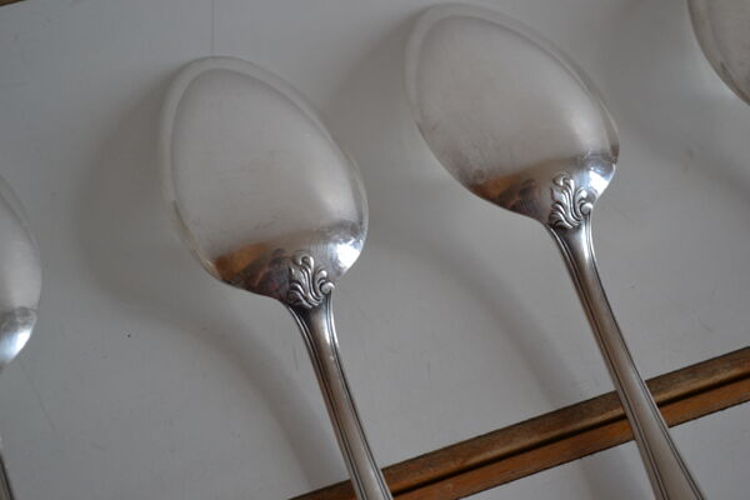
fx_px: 1719
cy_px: 250
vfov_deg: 16.6
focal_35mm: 82
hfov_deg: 24.6
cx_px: 375
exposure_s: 1/60
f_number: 5.6
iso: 400
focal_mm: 55
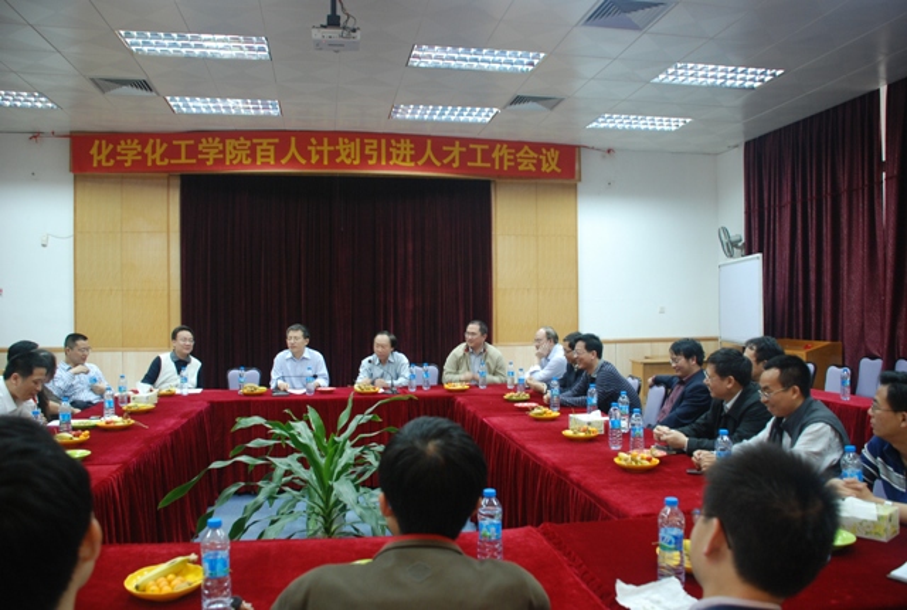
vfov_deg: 43.8
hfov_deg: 61.8
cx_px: 454
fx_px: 758
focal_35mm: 30
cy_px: 305
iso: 400
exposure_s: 1/13
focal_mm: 20
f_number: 3.8
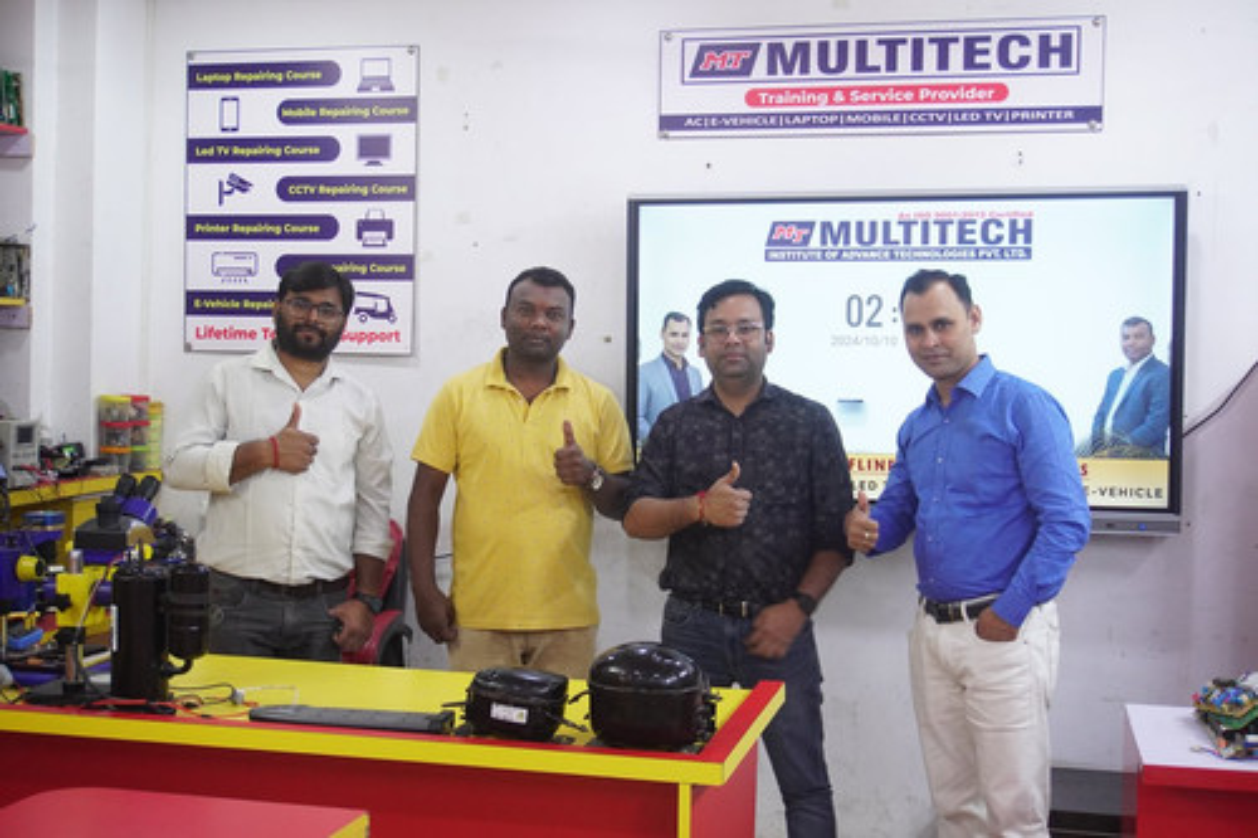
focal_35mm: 48
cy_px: 419
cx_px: 629
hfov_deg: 41.1
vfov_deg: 28.1
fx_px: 1677
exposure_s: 1/50
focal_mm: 32
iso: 1600
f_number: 5
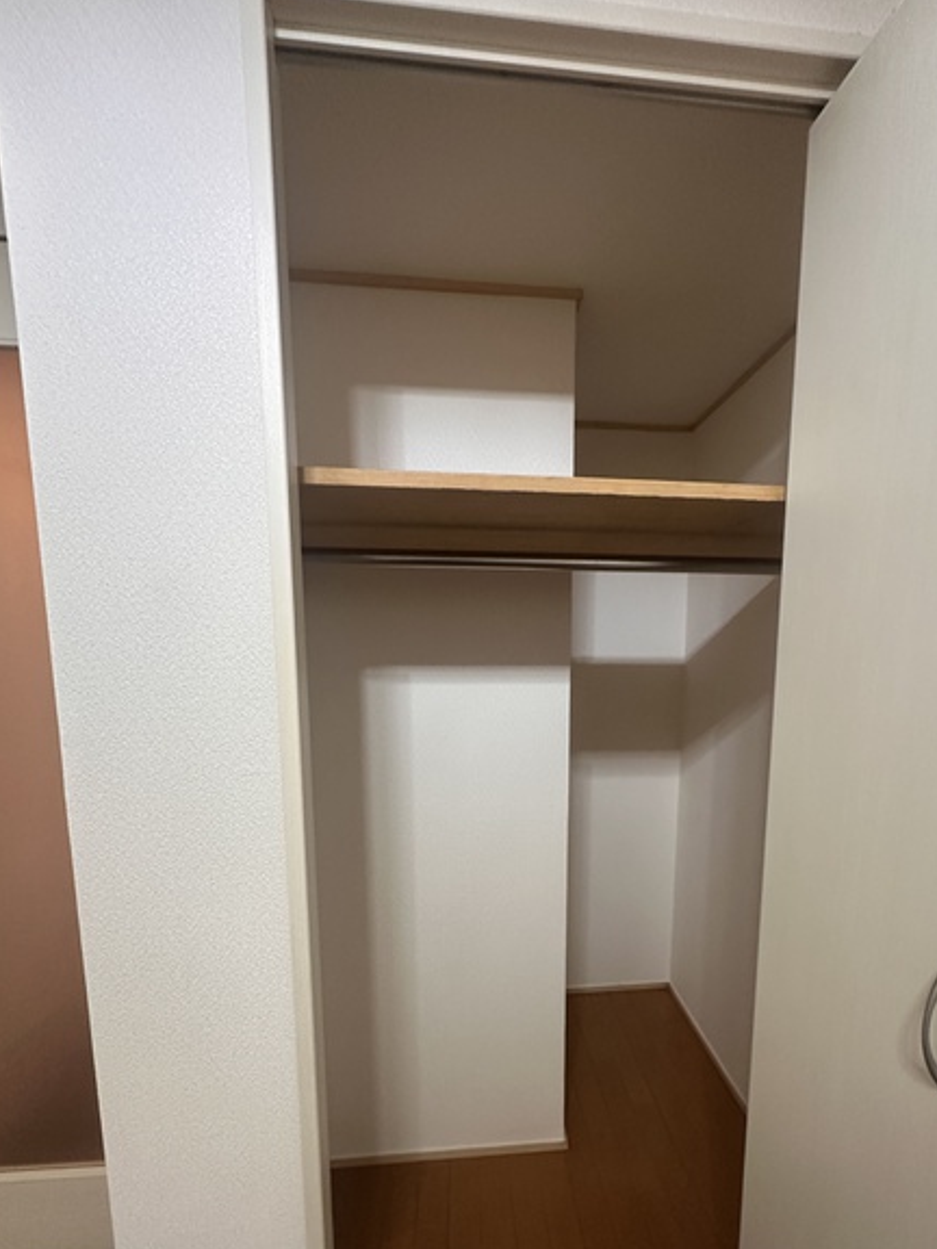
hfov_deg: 74.4
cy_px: 746
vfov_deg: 89.9
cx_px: 528
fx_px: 614
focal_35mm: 17
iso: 250
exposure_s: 1/50
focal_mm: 2.22
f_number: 2.2
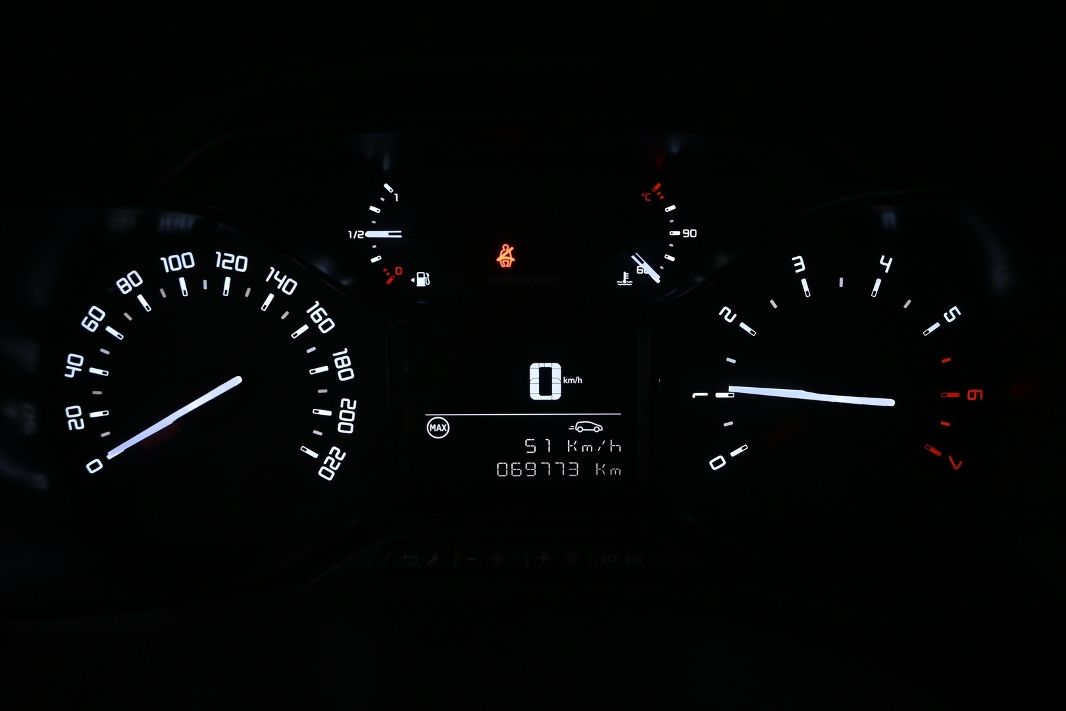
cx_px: 533
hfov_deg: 61.9
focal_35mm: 30
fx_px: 888
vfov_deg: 43.6
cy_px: 356
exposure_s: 1/80
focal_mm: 20
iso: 1600
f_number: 5
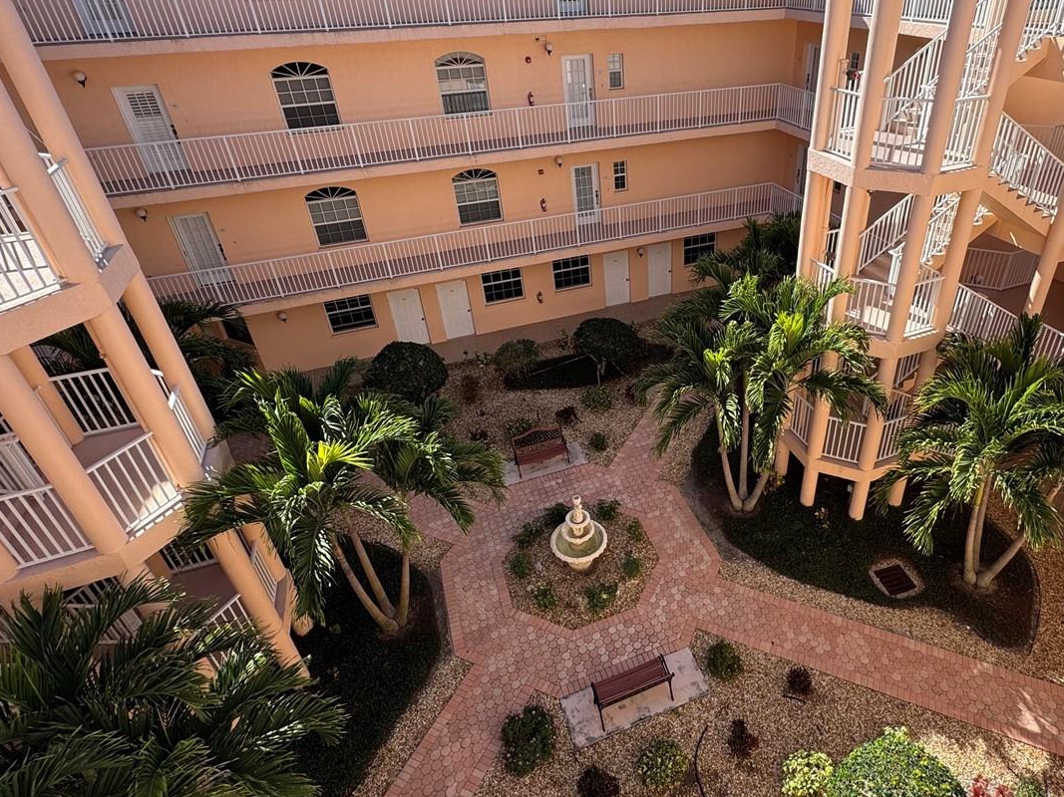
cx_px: 659
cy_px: 346
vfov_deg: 63.2
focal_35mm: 21
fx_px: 645
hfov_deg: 77.7
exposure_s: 1/615
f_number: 2.2
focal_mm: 2.22
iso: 40
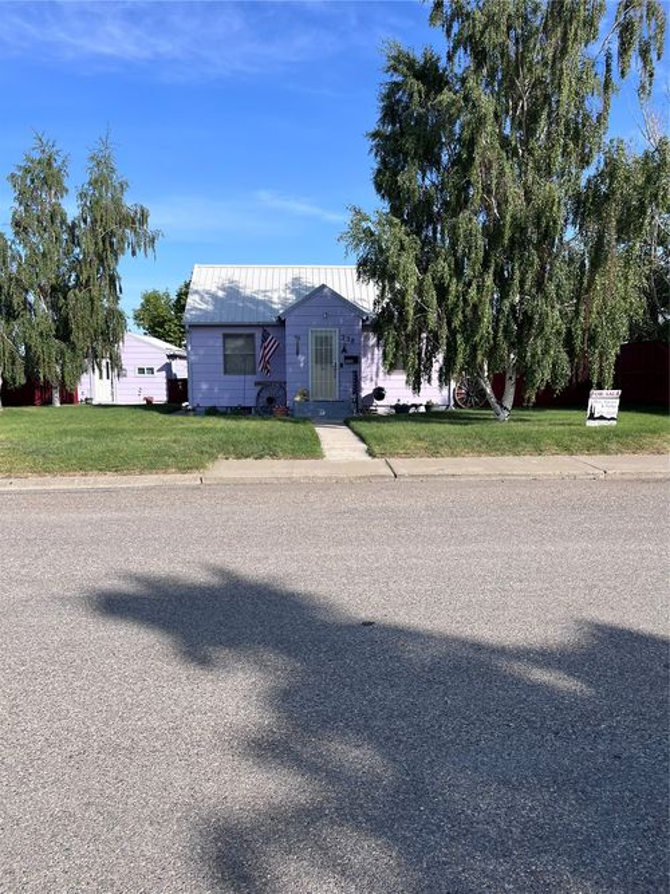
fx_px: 671
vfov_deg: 67.3
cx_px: 335
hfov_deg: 53.0
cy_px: 447
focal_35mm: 26
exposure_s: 1/2825
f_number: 1.6
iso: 50
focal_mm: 5.1
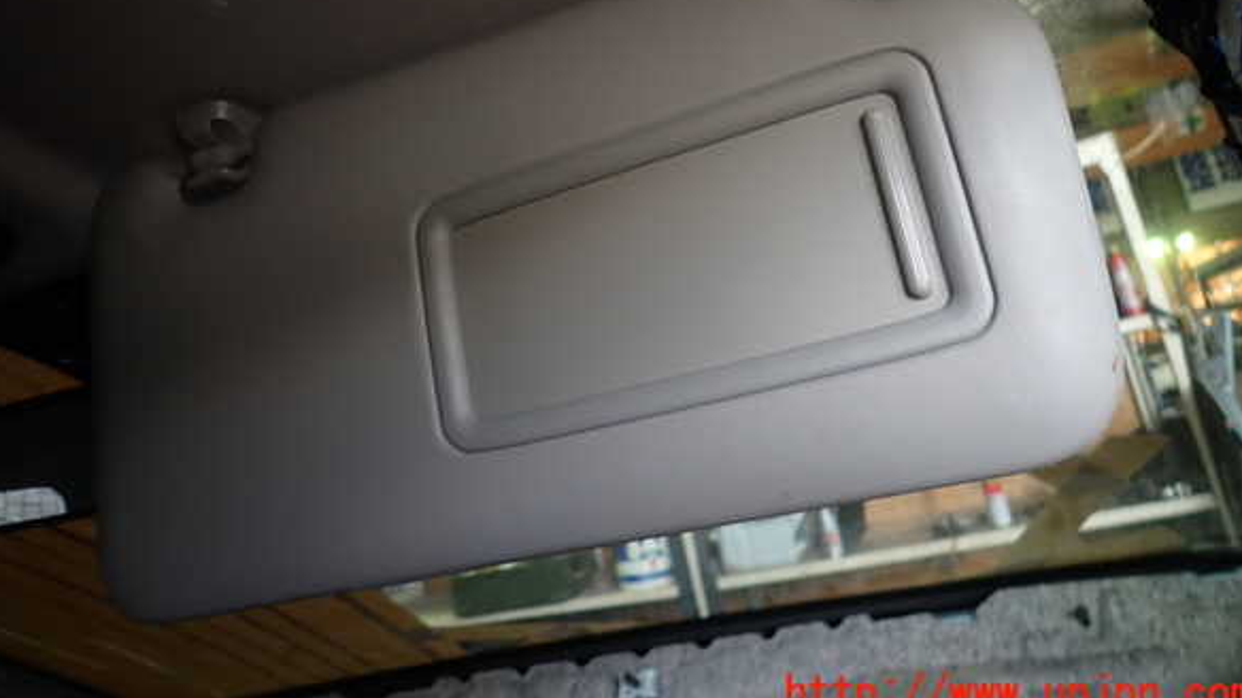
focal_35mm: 28
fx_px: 922
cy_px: 243
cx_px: 627
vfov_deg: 41.0
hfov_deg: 67.9
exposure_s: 1/60
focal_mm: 4.5
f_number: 2
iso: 125
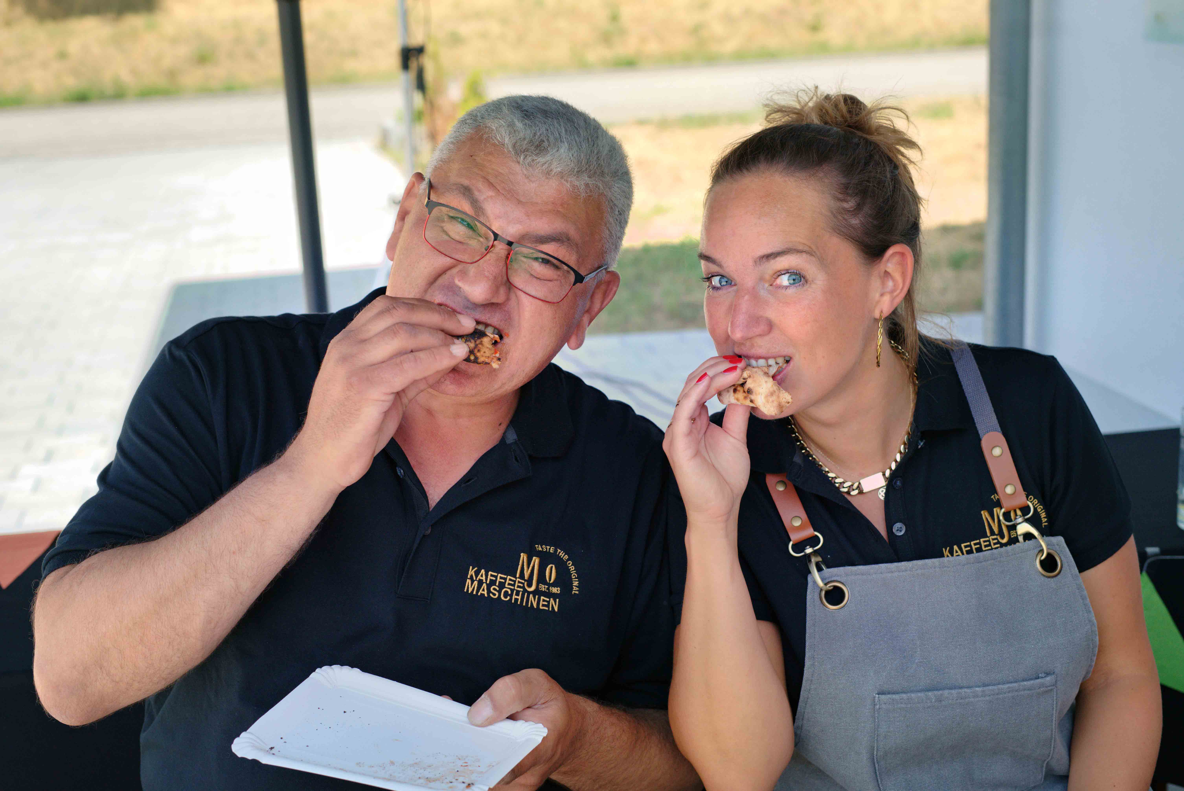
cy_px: 396
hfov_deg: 39.6
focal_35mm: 50
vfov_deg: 27.0
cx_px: 592
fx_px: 1645
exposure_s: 1/800
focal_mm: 50
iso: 400
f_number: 4.5
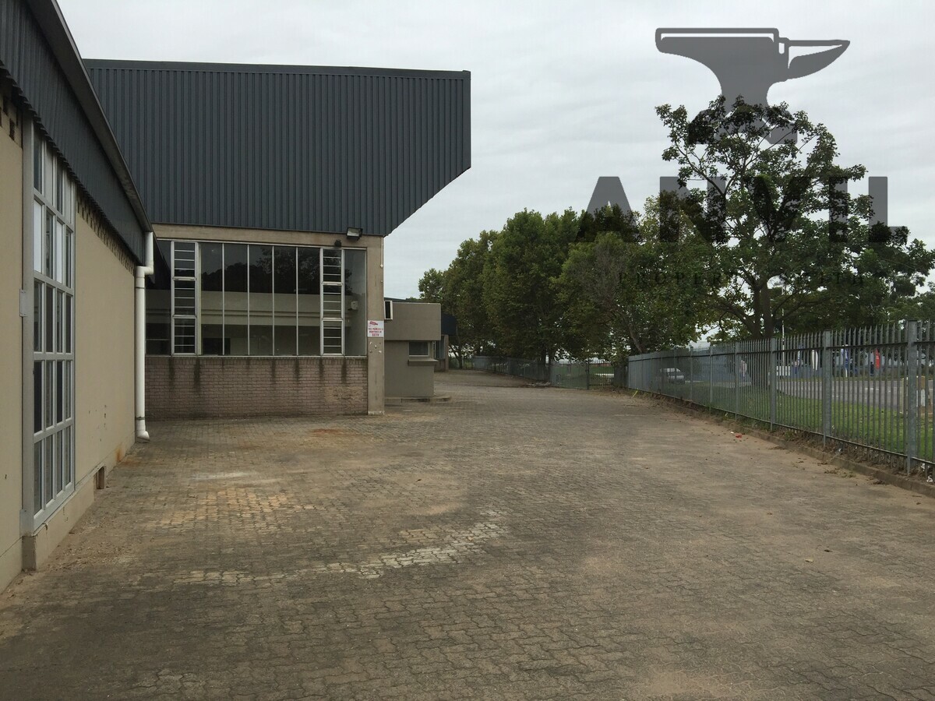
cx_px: 468
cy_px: 350
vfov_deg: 48.2
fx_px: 783
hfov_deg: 61.7
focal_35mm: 29
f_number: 2.2
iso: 32
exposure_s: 1/1412
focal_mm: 4.15
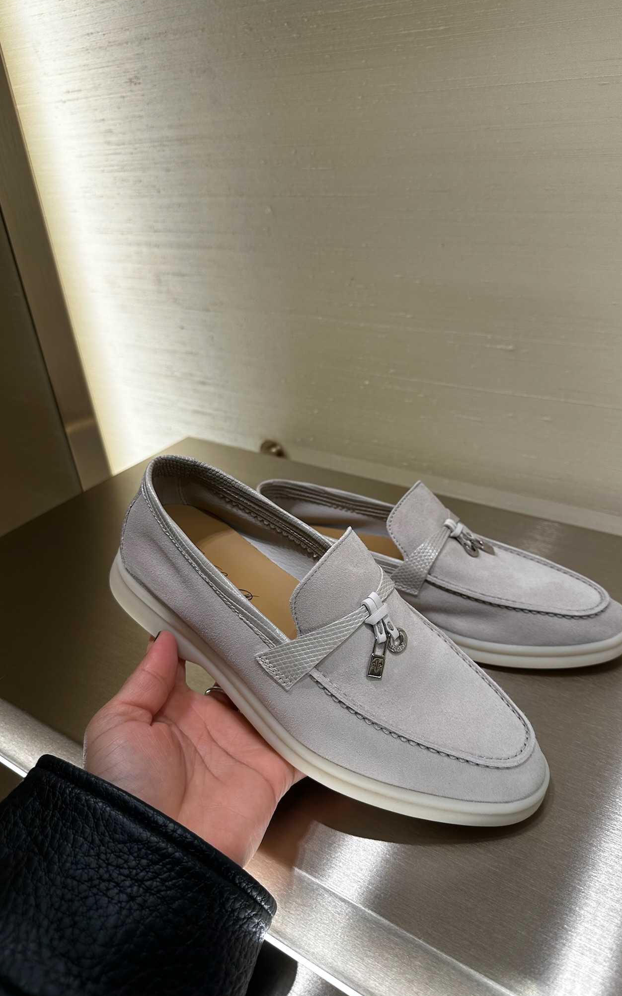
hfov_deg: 47.5
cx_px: 350
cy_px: 501
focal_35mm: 26
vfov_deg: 70.4
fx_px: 705
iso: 80
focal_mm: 6.86
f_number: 1.78
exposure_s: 1/762
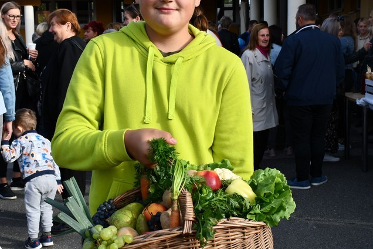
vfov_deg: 23.4
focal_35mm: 58
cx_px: 202
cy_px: 110
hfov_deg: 34.5
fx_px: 601
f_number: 8
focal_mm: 24
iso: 200
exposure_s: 1/250
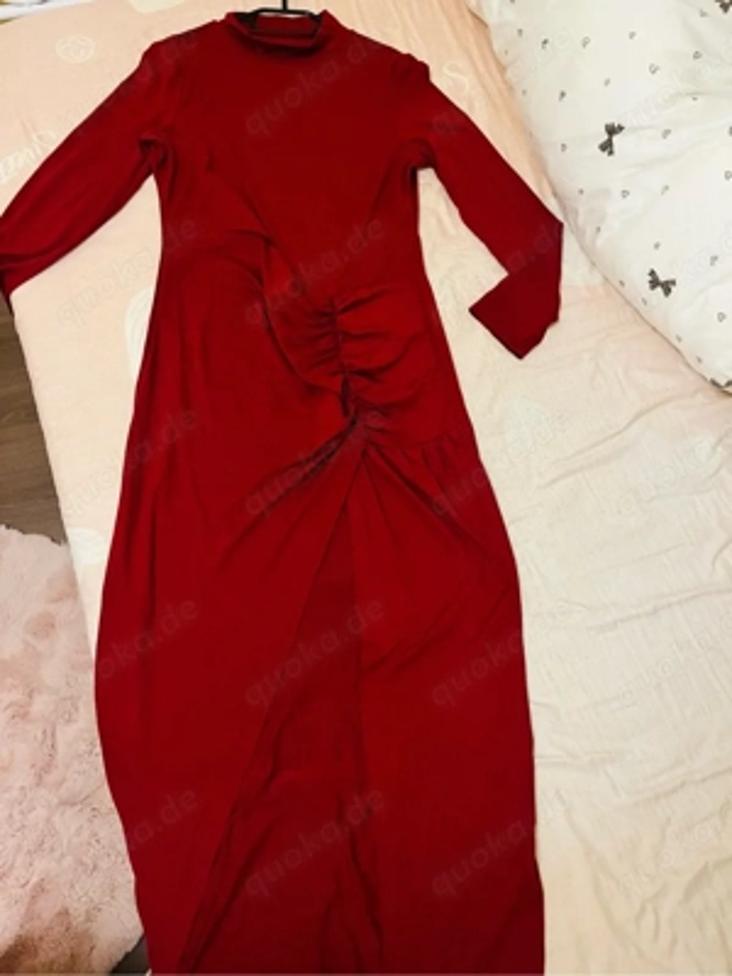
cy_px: 488
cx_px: 366
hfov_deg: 53.1
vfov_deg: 67.3
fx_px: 733
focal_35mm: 26
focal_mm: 5.1
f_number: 1.6
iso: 640
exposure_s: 1/33
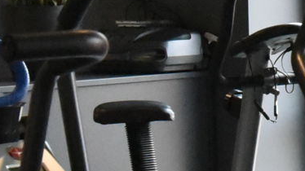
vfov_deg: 4.8
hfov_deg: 8.0
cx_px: 653
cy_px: 63
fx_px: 2061
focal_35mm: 255
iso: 12800
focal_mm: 35
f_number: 6.3
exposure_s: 1/400
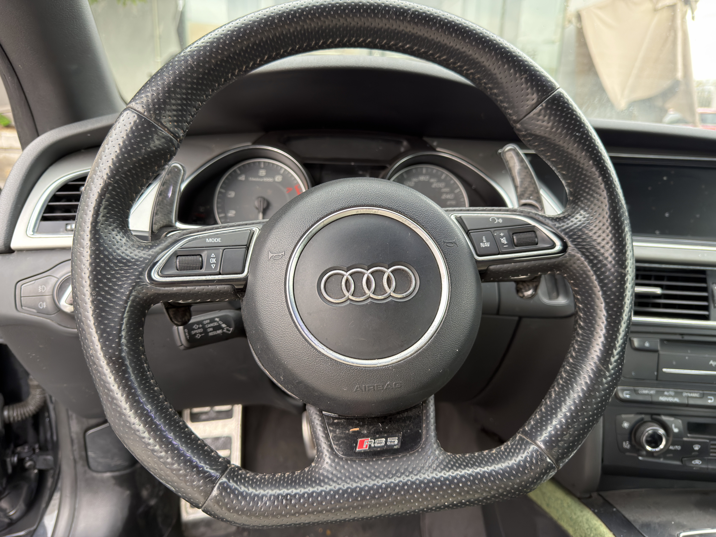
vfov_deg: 56.8
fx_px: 496
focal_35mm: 24
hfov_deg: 71.6
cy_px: 268
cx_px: 358
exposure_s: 1/60
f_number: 1.78
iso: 250
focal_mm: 6.76
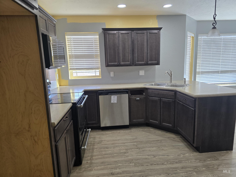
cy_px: 88
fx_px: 157
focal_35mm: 23
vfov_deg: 58.9
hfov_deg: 73.9
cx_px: 118
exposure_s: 1/120
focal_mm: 6.3
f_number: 1.7
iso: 160
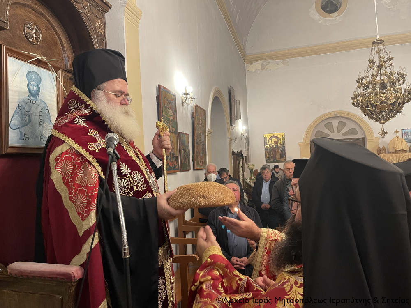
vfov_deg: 53.1
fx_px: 309
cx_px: 206
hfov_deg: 67.3
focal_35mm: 26
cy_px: 154
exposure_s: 1/50
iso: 320
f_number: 1.6
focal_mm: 5.1
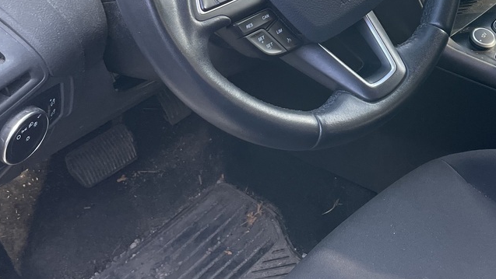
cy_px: -57
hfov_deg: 31.7
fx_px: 842
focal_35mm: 64
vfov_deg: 17.9
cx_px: 415
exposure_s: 1/121
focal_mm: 4.2
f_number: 1.6
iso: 64
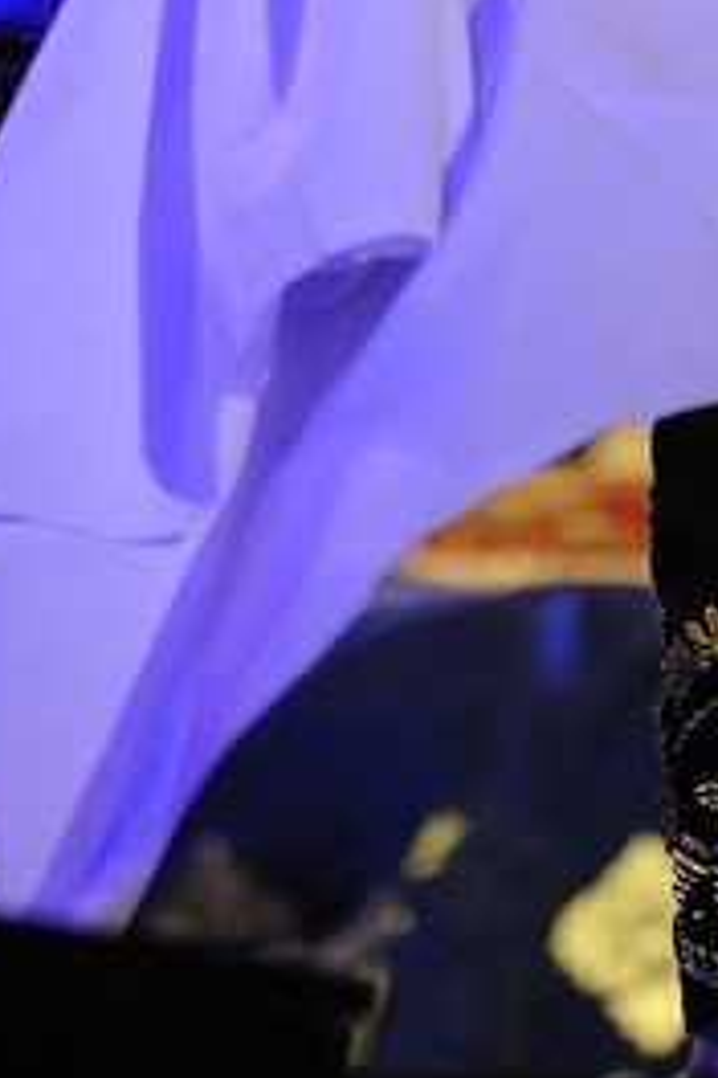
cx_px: 420
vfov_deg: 2.2
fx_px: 28119
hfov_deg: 1.5
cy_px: -1842
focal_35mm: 940
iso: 800
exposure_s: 1/200
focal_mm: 155
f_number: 2.8
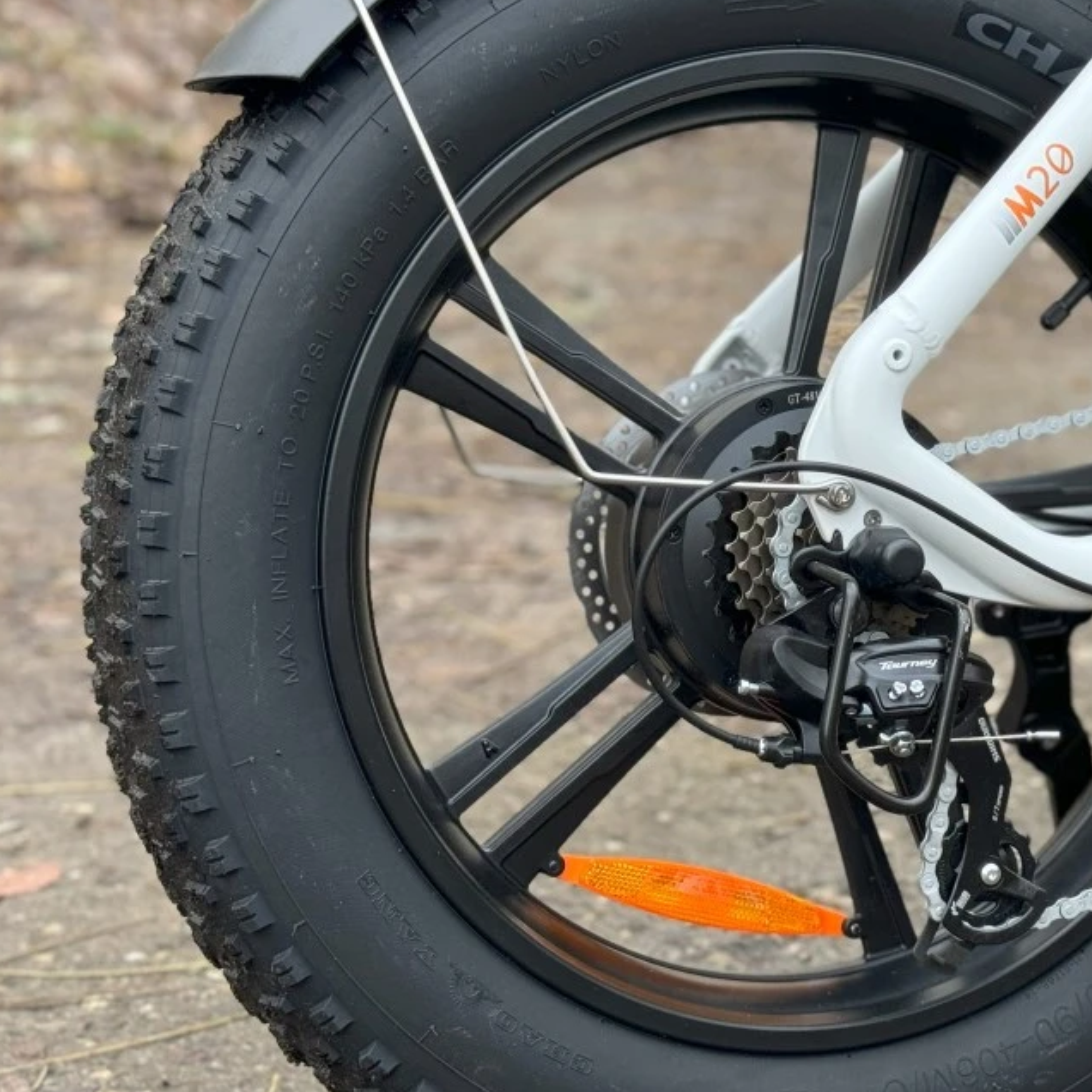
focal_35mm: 80
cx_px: 889
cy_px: 512
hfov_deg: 21.4
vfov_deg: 21.6
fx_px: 2855
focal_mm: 6.86
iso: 80
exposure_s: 1/121
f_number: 1.78
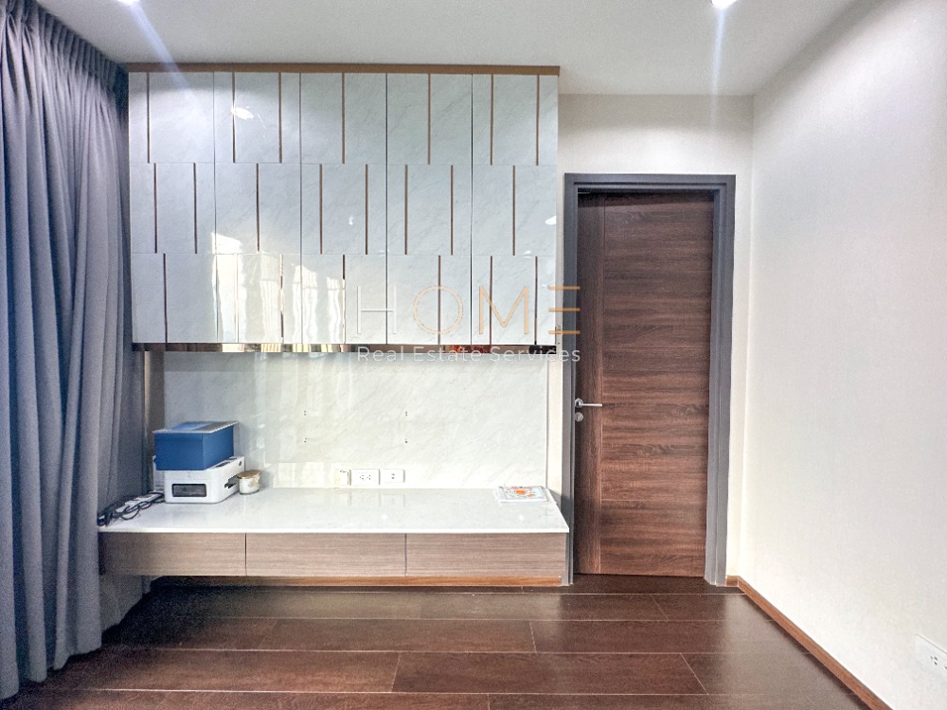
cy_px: 355
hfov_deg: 102.1
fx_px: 383
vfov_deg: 85.7
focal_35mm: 14
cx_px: 474
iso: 125
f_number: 2.2
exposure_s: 1/100
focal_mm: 2.22
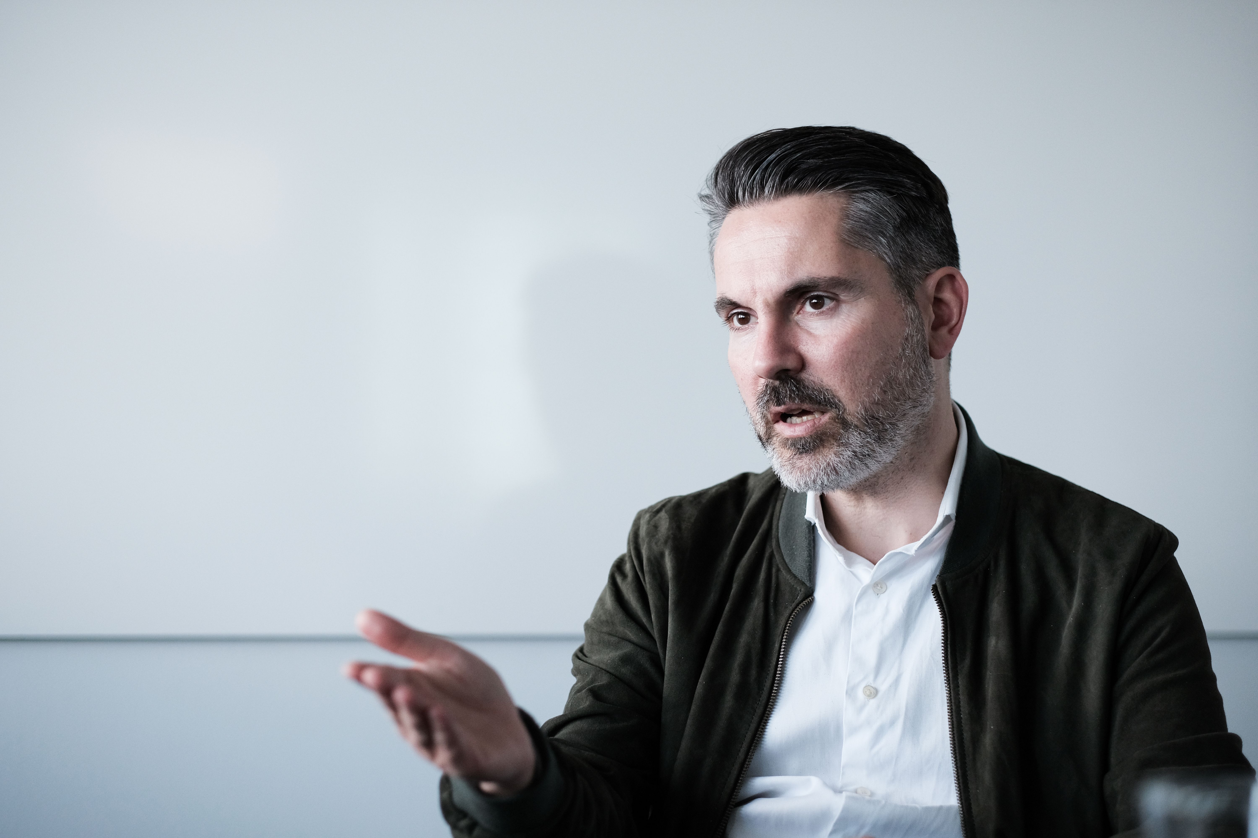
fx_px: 2935
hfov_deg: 24.2
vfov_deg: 16.3
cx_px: 629
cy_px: 419
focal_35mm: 84
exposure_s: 1/800
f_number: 2.5
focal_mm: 56
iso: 800
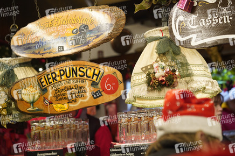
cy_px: 80
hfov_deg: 23.1
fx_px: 574
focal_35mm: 88
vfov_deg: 15.5
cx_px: 120
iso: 1600
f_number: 2.8
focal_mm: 85
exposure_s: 1/640
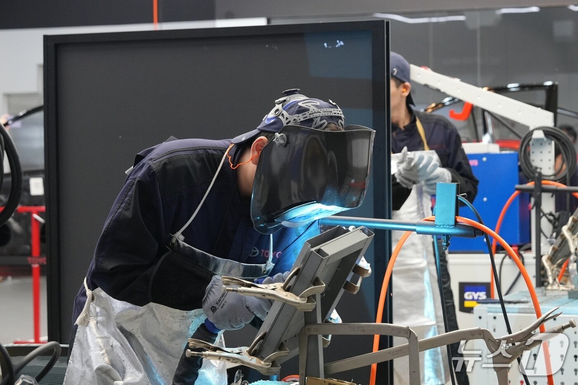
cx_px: 289
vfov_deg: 13.0
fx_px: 1686
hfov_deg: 19.5
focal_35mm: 105
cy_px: 192
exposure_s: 1/200
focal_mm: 70
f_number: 5.6
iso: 2500
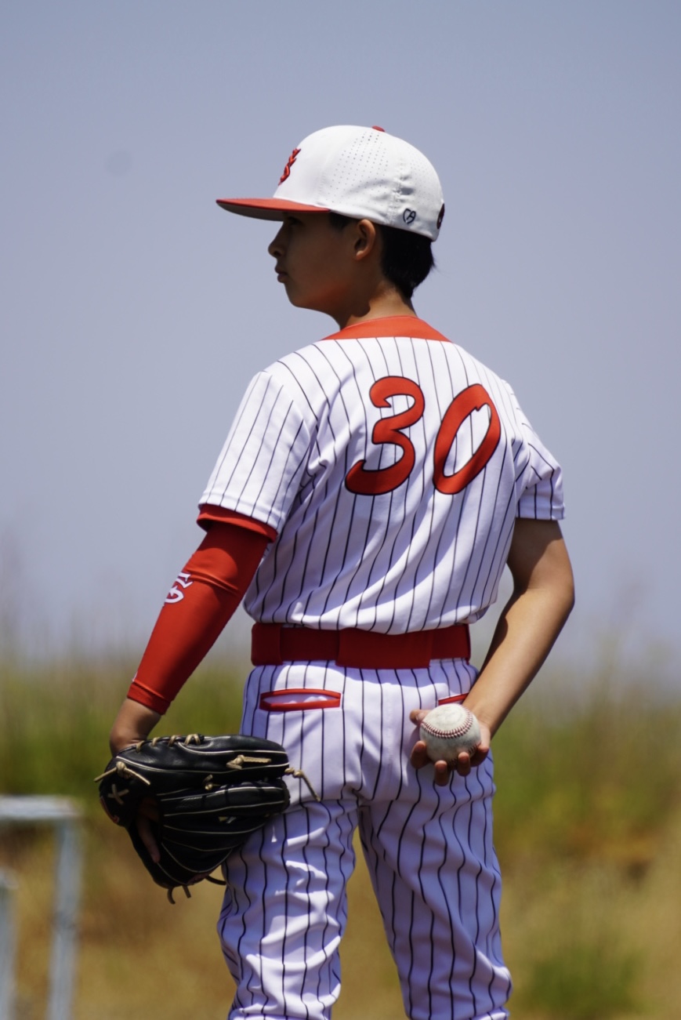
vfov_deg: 4.6
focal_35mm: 450
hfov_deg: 3.1
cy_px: 510
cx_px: 340
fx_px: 12751
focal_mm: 300
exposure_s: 1/500
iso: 100
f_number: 6.7
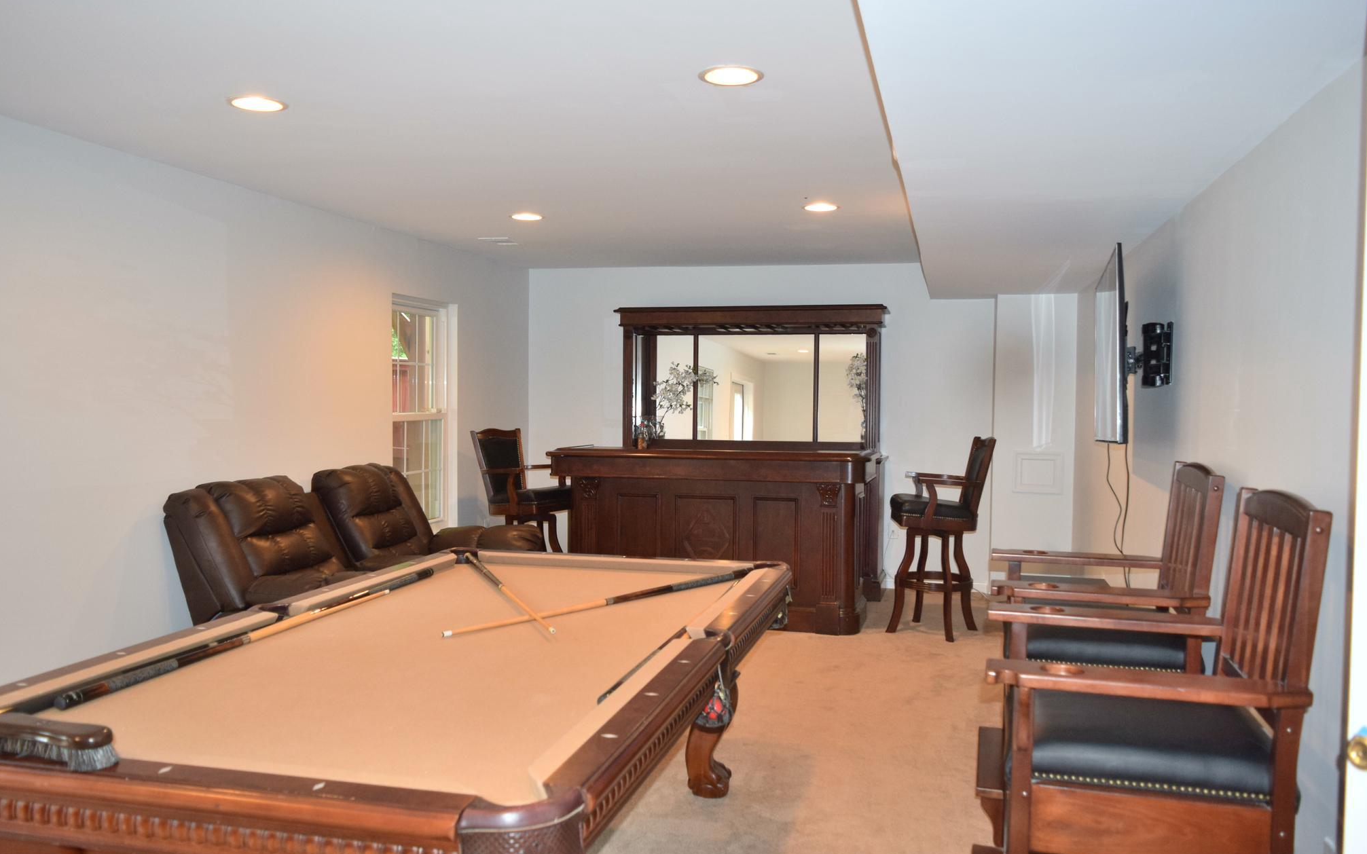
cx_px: 691
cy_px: 447
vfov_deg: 44.5
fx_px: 1043
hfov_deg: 66.5
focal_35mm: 28
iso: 800
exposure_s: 1/60
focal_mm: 18
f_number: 4
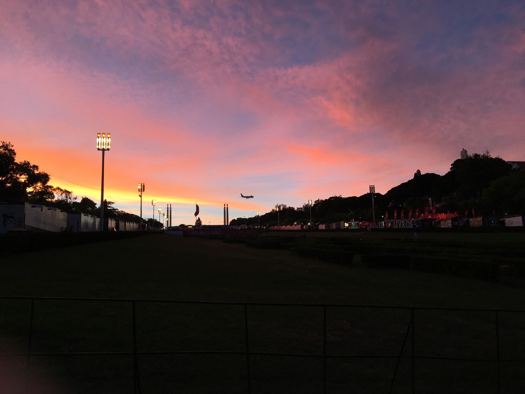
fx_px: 440
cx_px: 262
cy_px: 197
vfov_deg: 48.2
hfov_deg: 61.7
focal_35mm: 29
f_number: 2.2
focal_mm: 4.15
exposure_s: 1/100
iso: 32
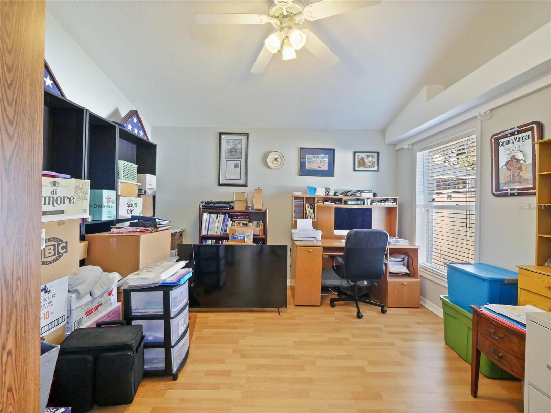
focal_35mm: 14
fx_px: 223
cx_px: 276
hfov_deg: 102.1
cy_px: 206
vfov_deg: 85.7
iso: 2000
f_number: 4
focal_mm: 7
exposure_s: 1/60
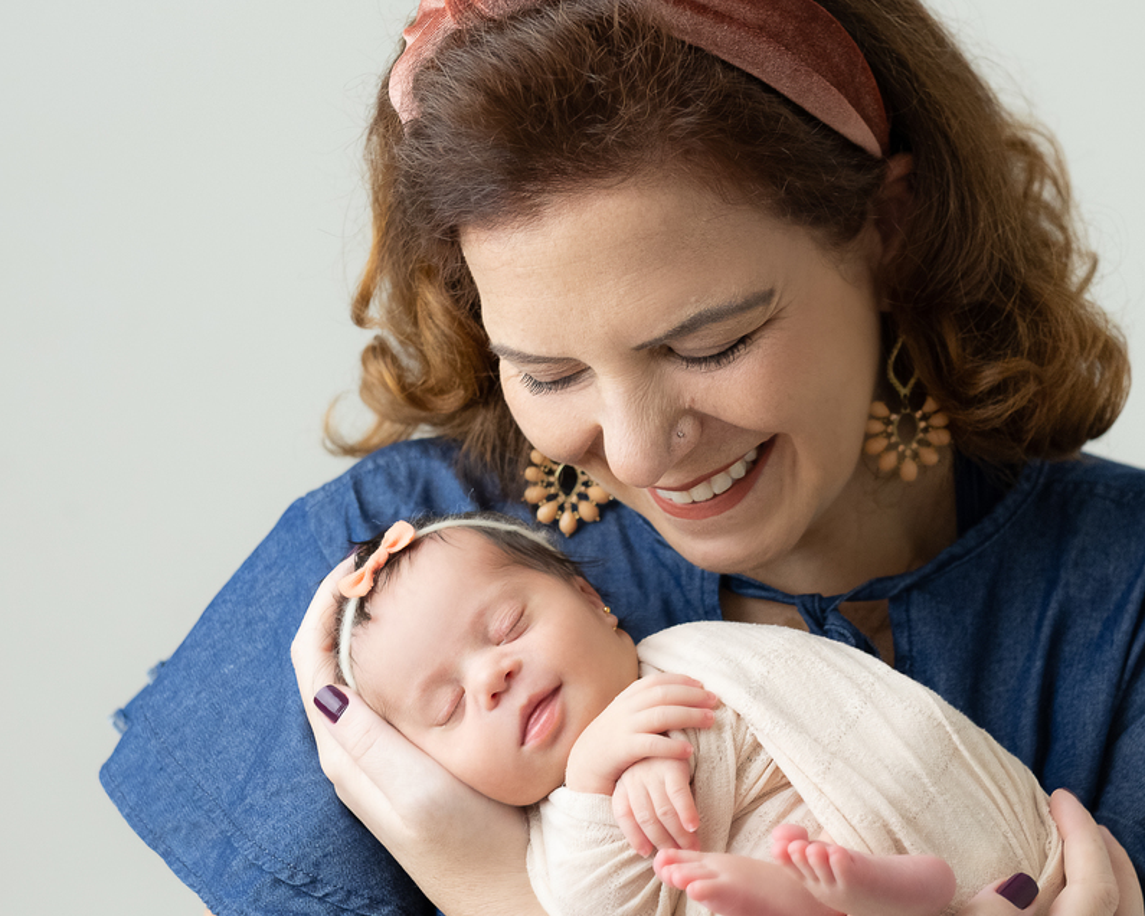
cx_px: 729
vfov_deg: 13.0
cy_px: 549
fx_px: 4033
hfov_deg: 16.1
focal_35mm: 119
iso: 1250
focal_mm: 56
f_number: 3.6
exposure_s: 1/100
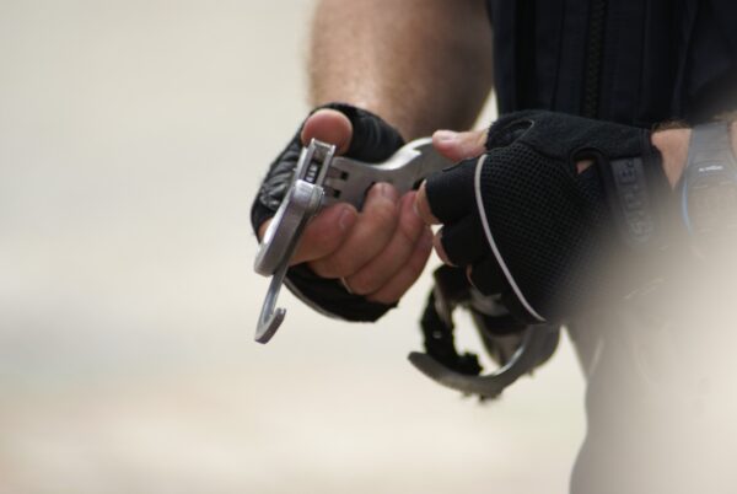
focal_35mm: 450
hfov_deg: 4.6
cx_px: 368
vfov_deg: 3.1
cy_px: 247
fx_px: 9226
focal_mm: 300
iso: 160
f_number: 5.6
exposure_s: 1/500
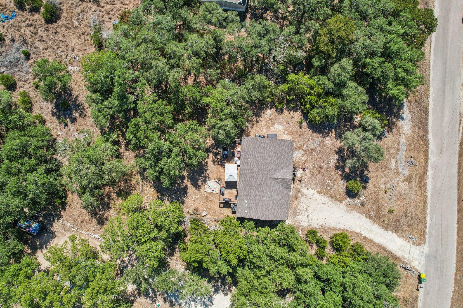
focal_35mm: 22
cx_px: 232
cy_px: 154
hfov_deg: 78.6
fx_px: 283
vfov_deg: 57.2
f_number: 2.8
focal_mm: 8.4
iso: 100
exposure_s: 1/1250
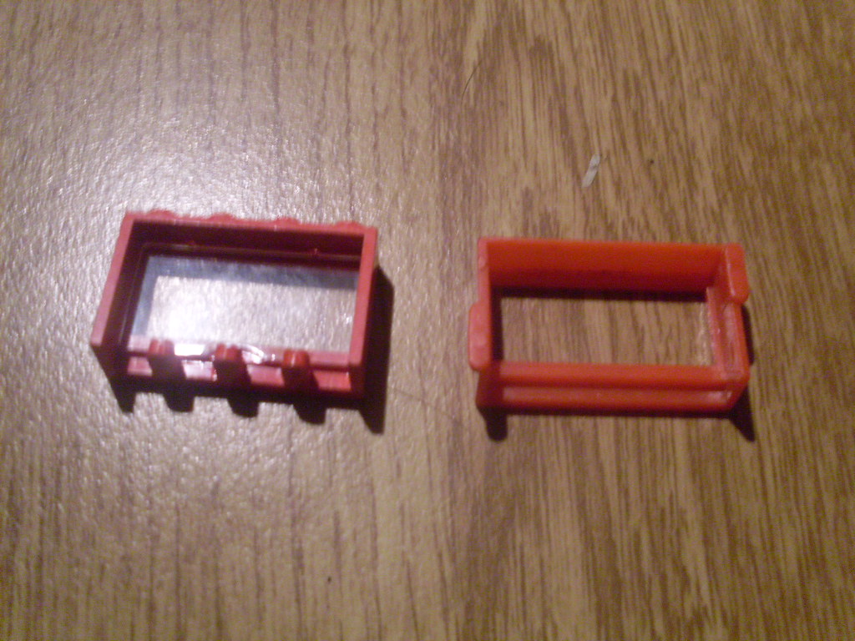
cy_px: 320
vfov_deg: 37.7
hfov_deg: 49.0
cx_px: 428
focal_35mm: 38
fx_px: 939
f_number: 2.8
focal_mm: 6.3
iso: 200
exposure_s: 1/6
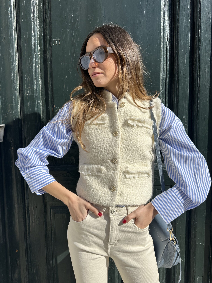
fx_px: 204
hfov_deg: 54.9
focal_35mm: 25
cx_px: 108
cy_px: 137
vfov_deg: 69.4
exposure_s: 1/5848
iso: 80
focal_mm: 6.86
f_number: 1.78
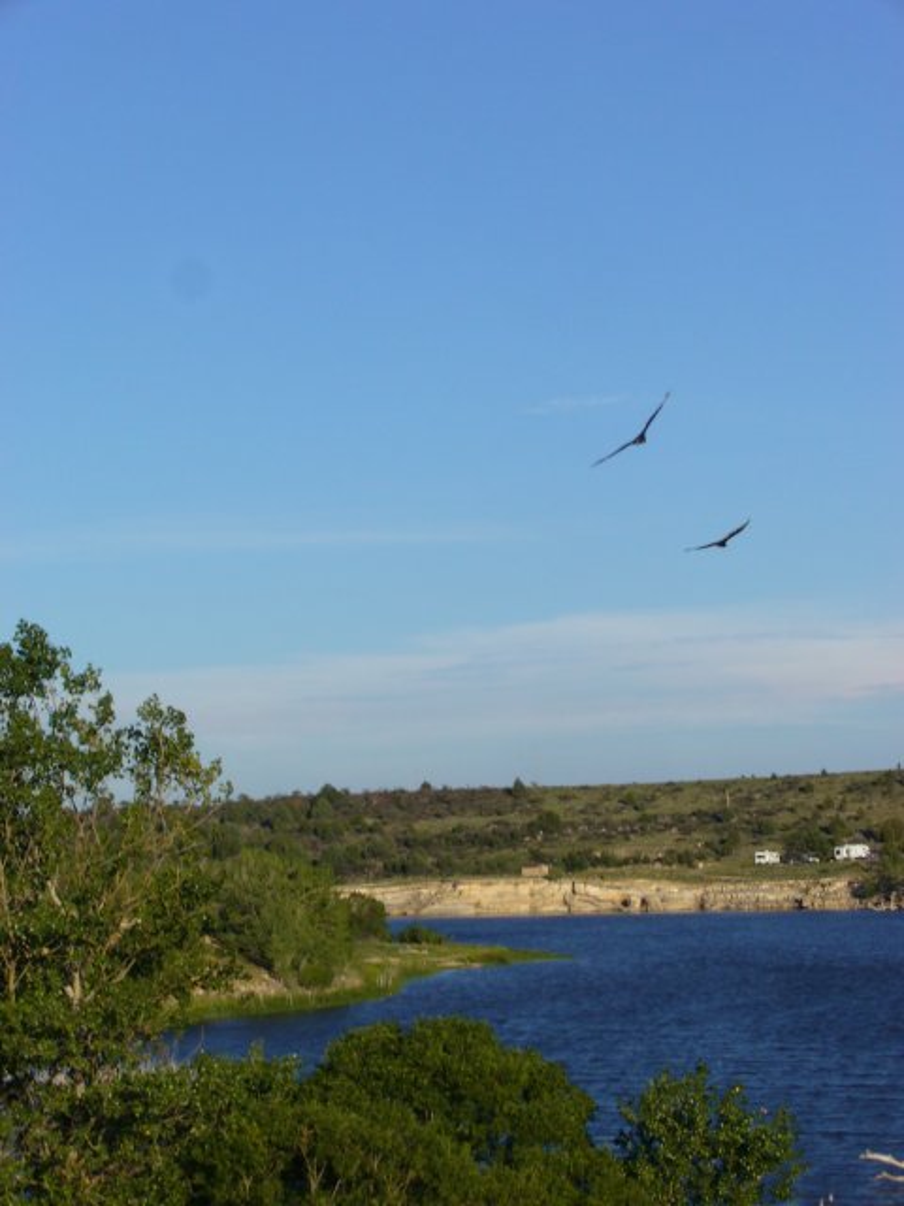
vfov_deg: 18.7
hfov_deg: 14.1
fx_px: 3656
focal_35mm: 105
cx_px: 452
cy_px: 603
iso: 100
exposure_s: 1/250
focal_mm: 17.4
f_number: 10
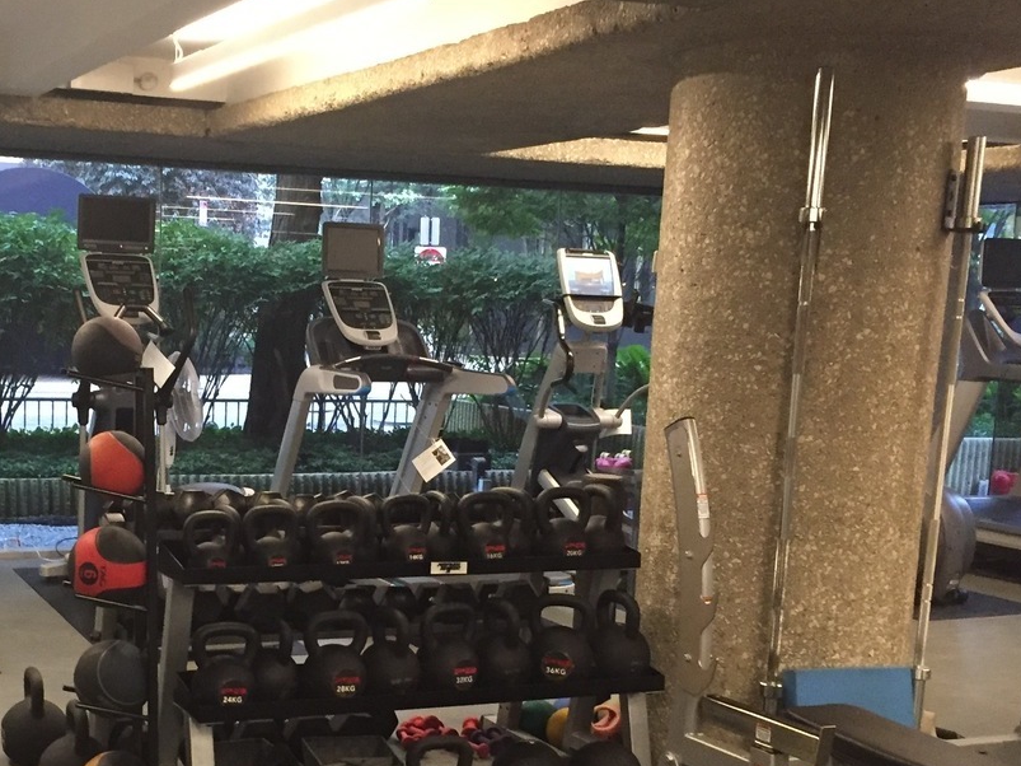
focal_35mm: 52
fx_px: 1534
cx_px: 295
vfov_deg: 27.8
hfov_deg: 36.2
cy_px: 529
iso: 250
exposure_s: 1/30
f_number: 2.2
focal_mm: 4.15
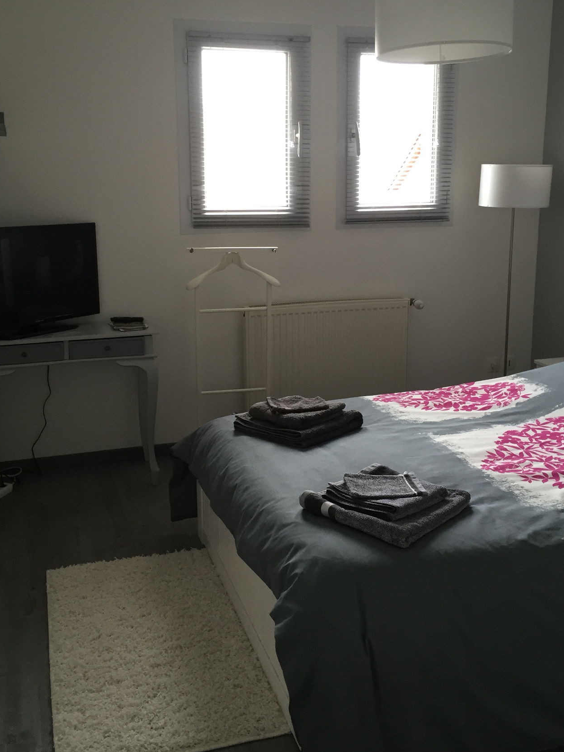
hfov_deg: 38.7
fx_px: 804
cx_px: 275
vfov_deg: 50.1
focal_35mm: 37
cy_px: 338
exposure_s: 1/33
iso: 100
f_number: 2.2
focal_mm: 4.15
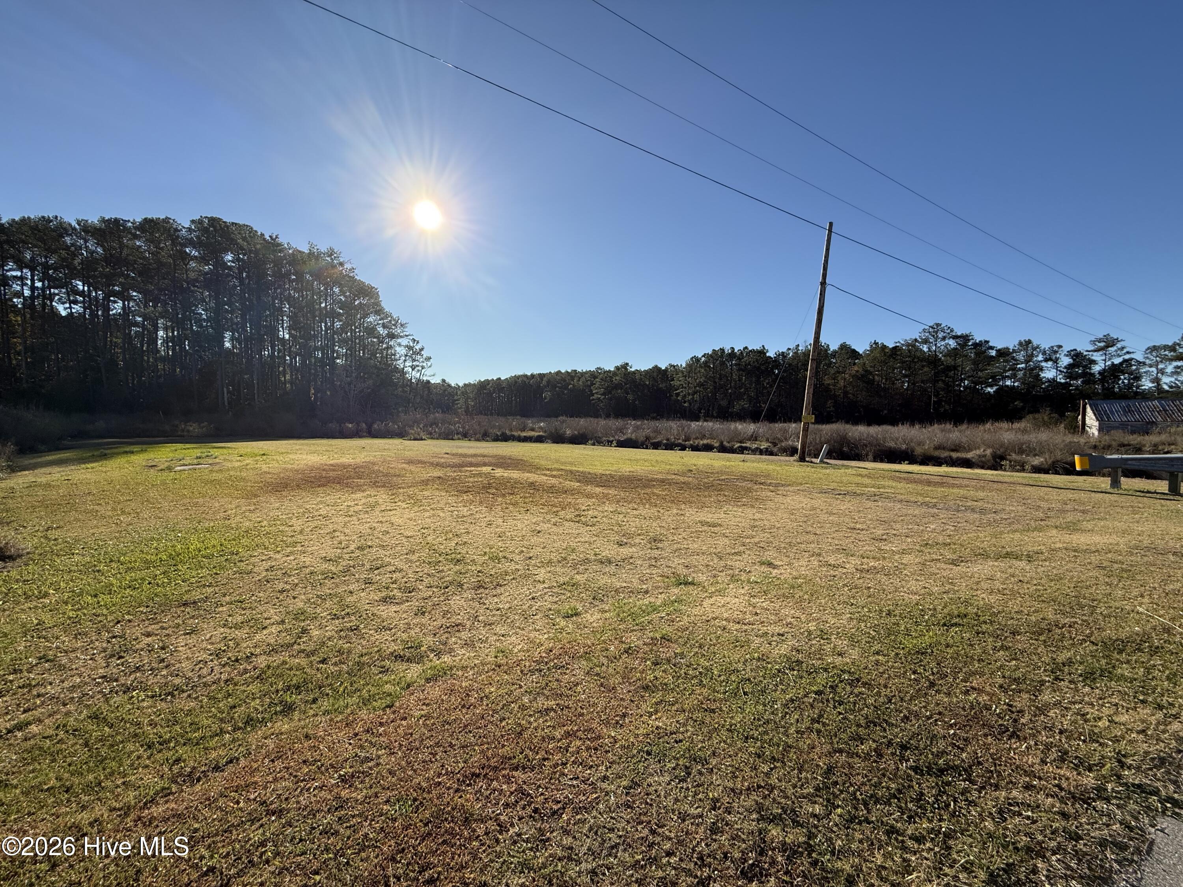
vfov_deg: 85.7
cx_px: 592
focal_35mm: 14
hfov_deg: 102.1
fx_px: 478
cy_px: 444
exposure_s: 1/2717
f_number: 2.2
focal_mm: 2.22
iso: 50
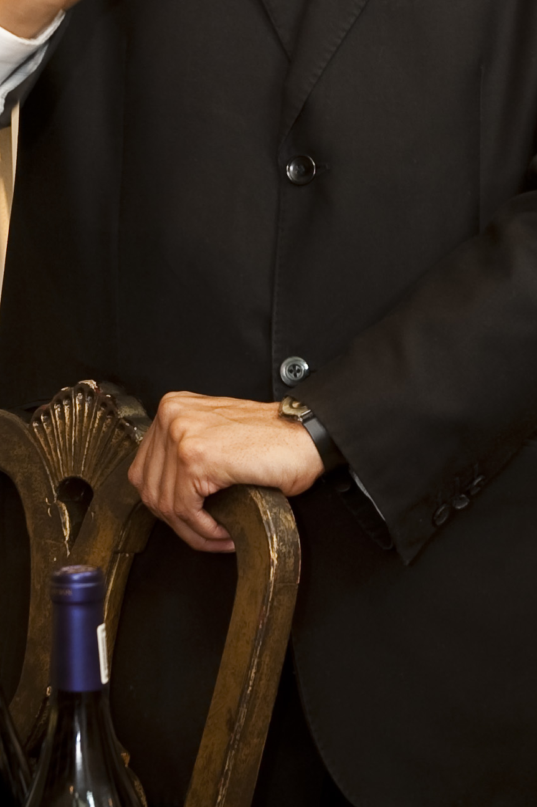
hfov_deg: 7.5
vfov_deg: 11.2
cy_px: 214
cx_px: 325
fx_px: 4121
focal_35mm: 184
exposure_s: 1/1.43
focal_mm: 56
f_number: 6.7
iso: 200
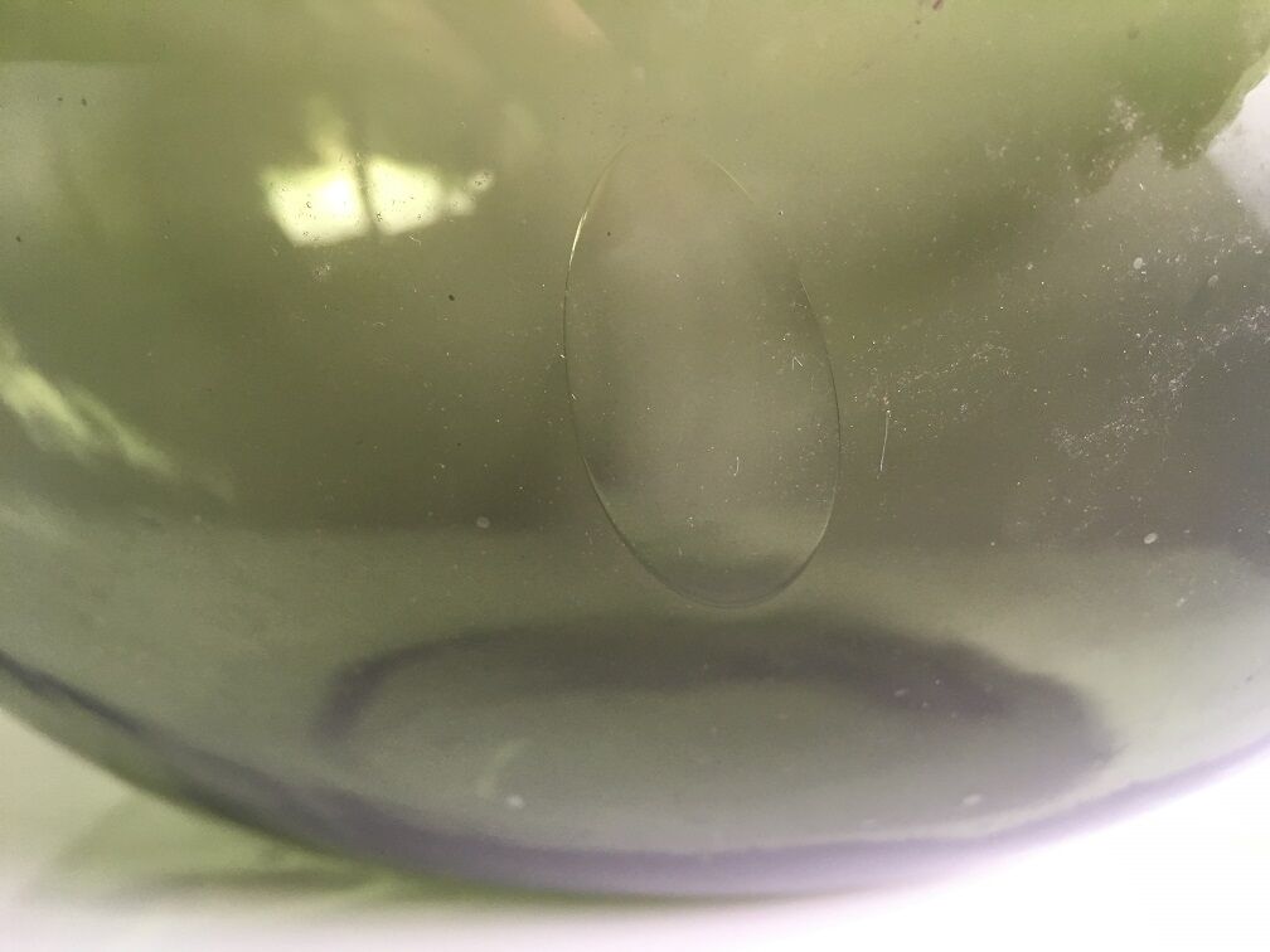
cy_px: 476
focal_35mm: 29
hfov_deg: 61.7
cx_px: 635
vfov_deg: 48.2
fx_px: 1064
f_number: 2.2
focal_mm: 4.15
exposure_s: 1/33
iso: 125
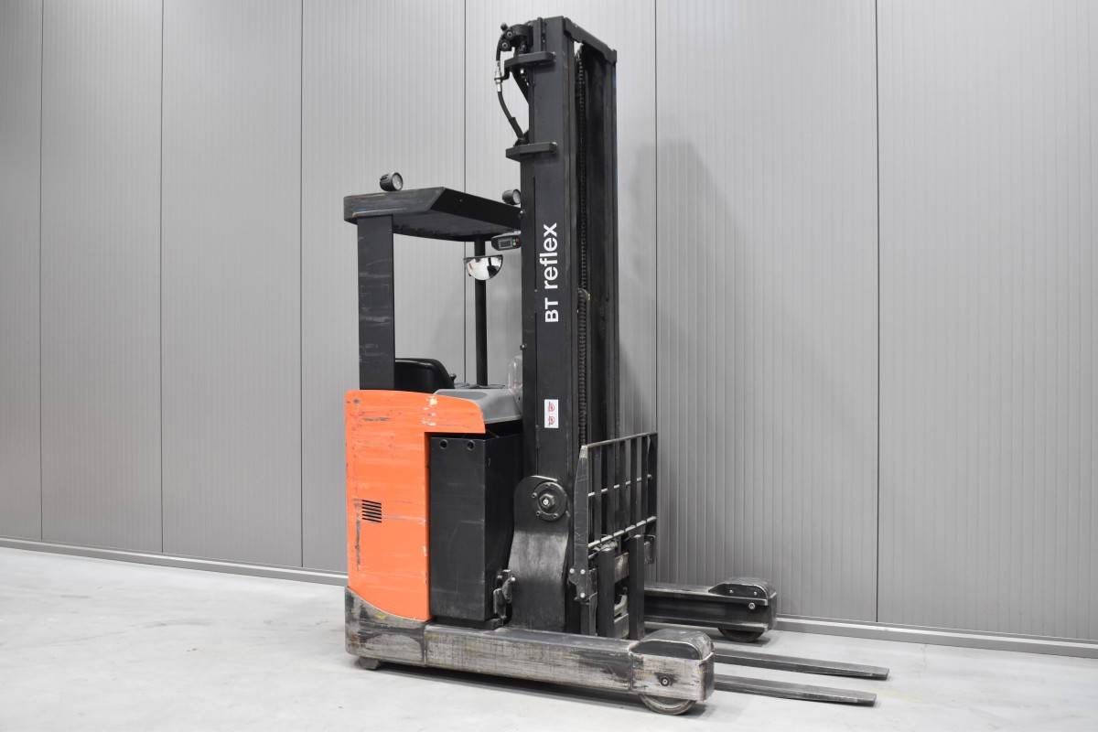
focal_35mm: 34
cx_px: 549
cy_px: 366
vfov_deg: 38.4
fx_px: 1052
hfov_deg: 55.1
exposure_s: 1/30
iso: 1600
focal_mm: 23
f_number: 5
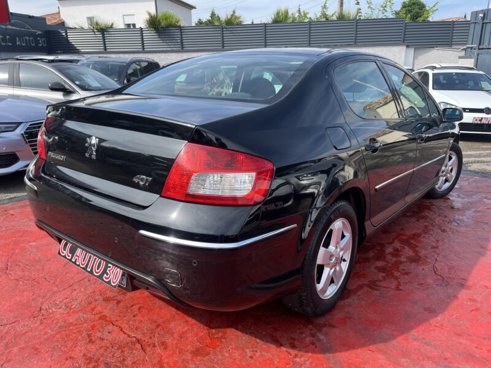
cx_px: 246
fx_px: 369
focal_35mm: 26
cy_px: 184
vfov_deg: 53.1
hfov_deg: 67.3
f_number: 1.6
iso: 50
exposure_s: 1/951
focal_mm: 5.1
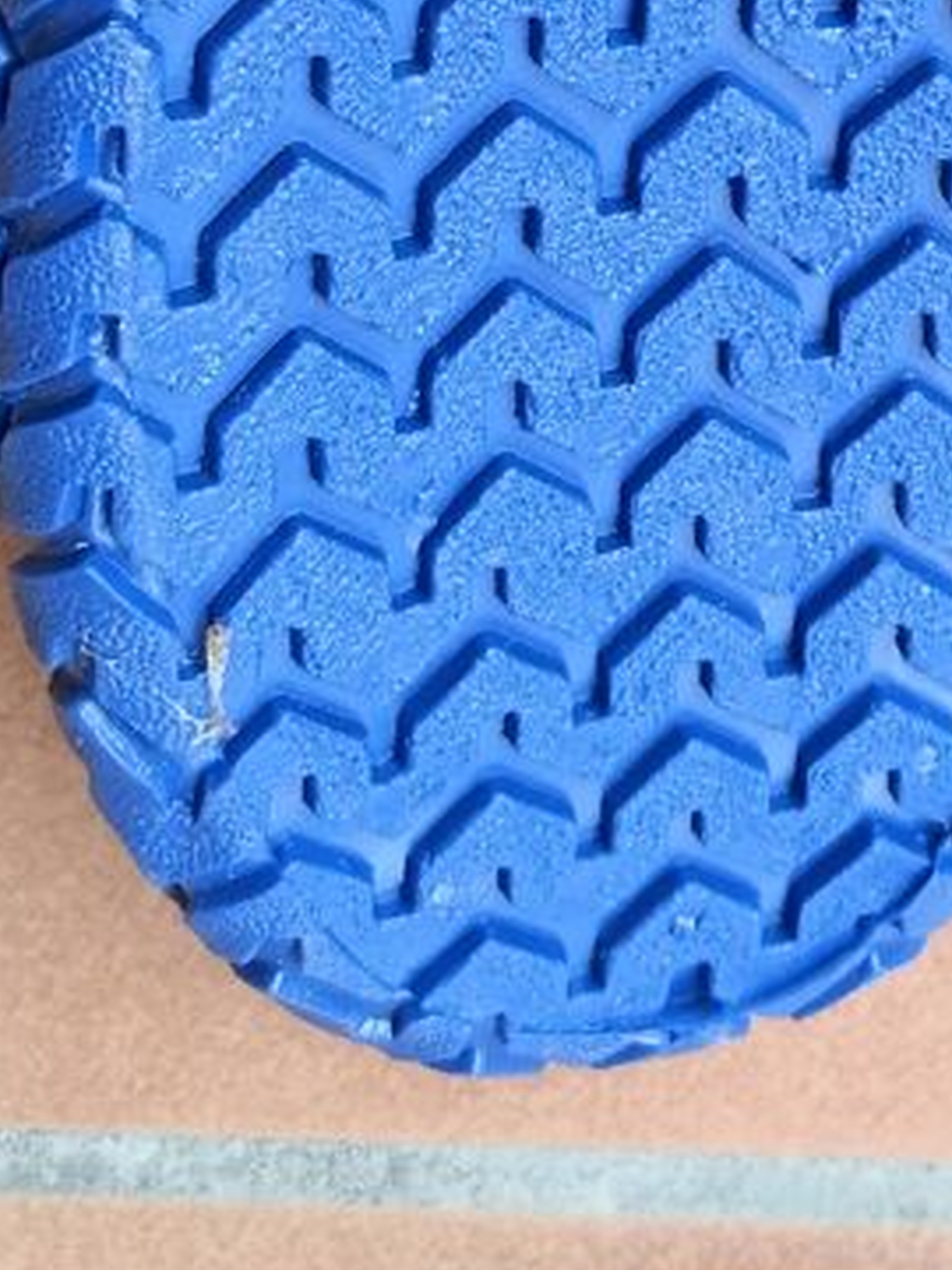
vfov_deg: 17.7
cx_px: 1223
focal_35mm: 100
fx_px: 3667
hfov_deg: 14.2
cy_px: -612
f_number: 1.6
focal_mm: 3.95
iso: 50
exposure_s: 1/176
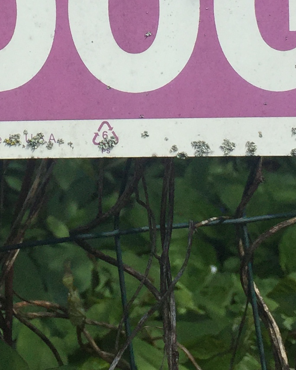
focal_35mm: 108
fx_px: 1183
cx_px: 42
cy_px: -36
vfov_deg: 17.2
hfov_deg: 14.2
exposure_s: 1/1721
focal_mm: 4.15
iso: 32
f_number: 2.2
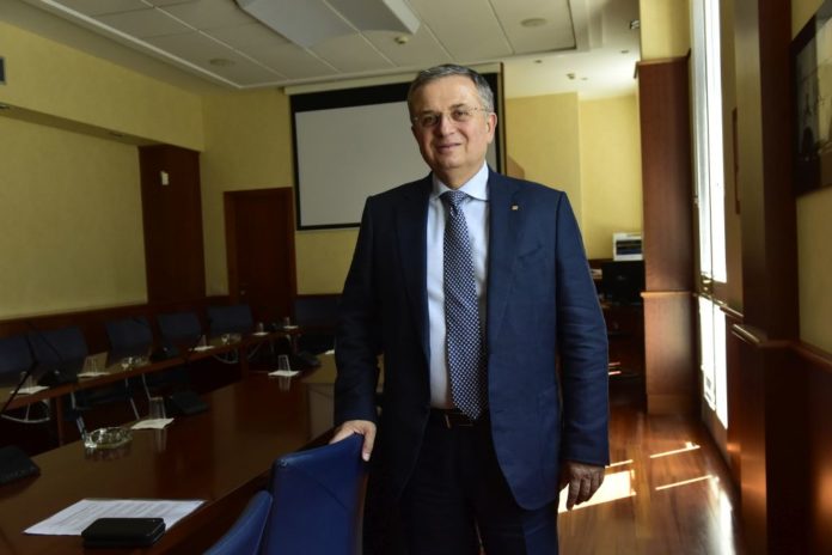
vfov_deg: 41.1
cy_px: 278
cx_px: 416
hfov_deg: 58.7
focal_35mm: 32
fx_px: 739
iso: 4000
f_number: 5.6
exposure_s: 1/320
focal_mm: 32
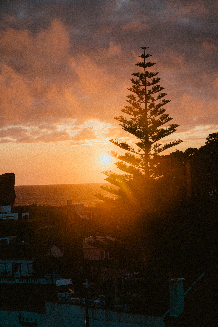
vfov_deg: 28.9
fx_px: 637
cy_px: 164
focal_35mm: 70
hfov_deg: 19.4
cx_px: 109
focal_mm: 70
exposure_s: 1/320
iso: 250
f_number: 8
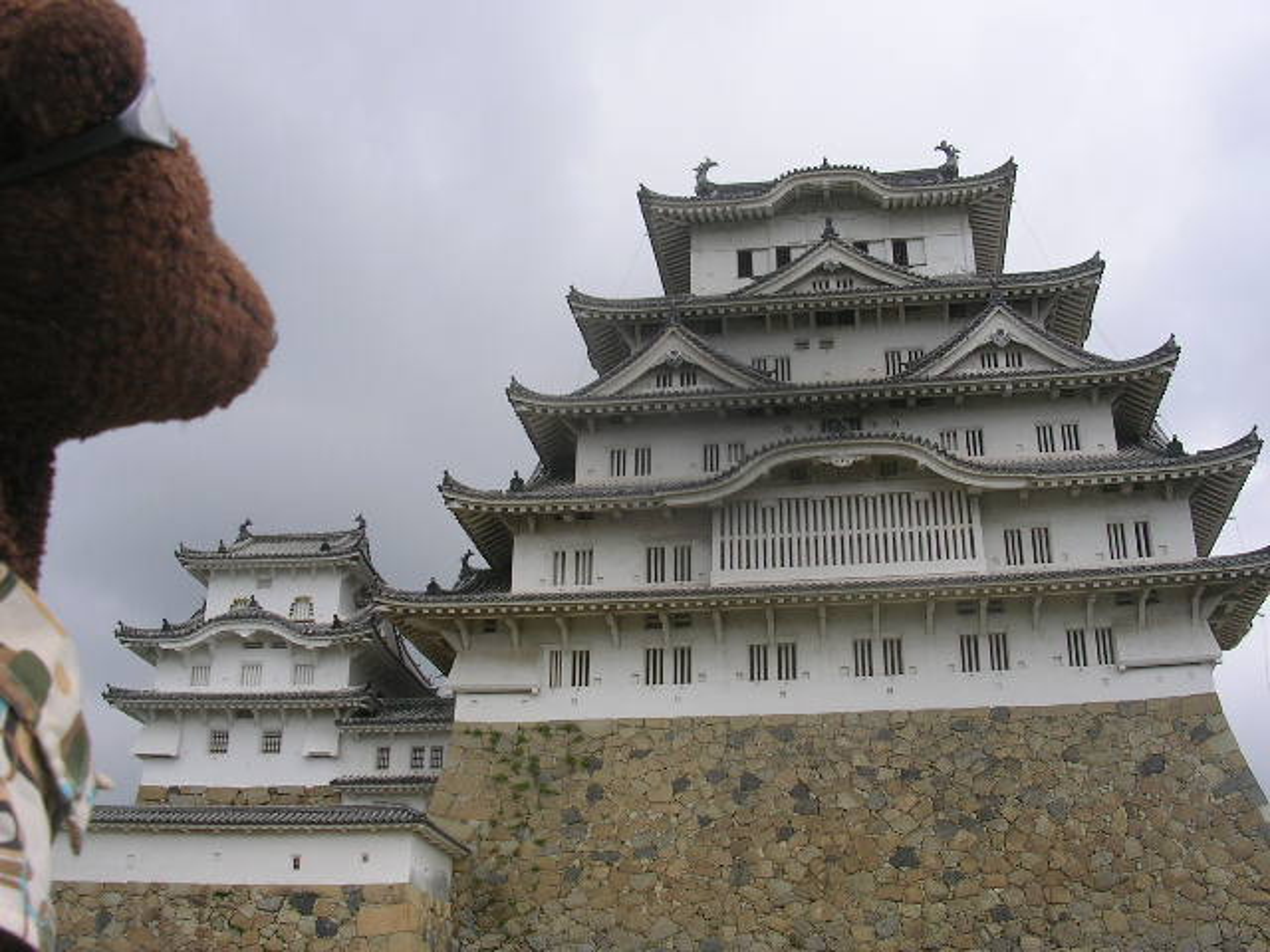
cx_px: 635
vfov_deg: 37.7
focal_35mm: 38
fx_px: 1394
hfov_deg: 49.0
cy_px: 476
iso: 50
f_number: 5.6
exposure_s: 1/275
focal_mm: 5.8
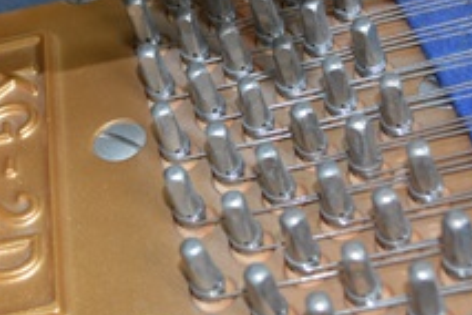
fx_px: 1219
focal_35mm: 93
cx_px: 102
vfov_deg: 14.7
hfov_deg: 21.7
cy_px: 133
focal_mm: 22
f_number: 4
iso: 280
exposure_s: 1/60
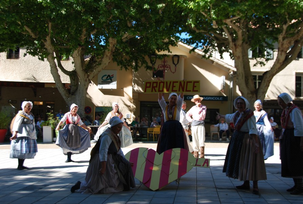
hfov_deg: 41.0
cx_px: 152
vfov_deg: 28.2
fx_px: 405
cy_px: 102
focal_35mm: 48
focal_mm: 32
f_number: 6.3
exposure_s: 1/160
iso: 100
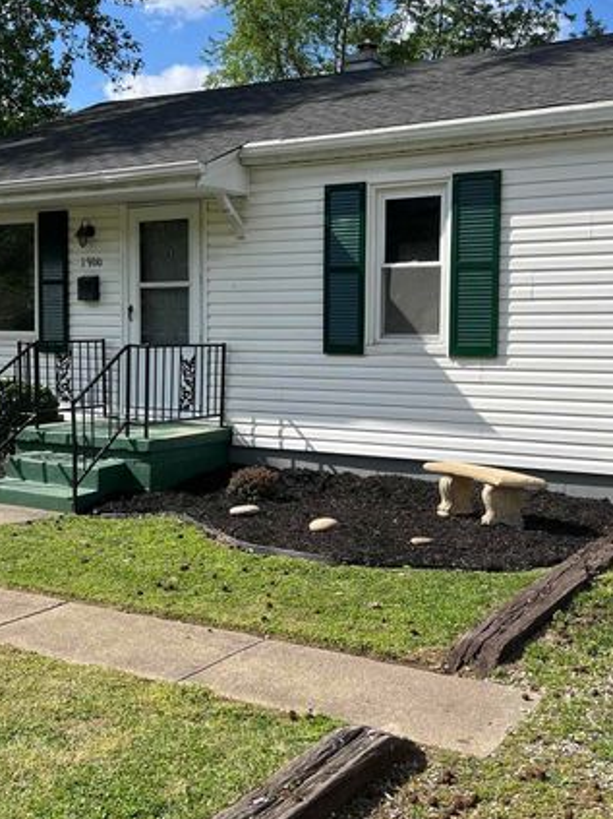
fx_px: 969
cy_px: 380
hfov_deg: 35.1
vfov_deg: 45.8
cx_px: 307
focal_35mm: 41
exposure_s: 1/3831
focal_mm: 5.7
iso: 50
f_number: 1.5
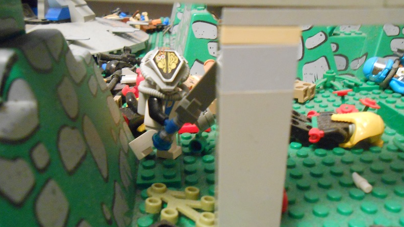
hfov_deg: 59.5
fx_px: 354
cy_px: 139
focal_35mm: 33
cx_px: 200
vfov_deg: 35.5
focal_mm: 5.3
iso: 800
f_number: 3.8
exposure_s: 1/1.6
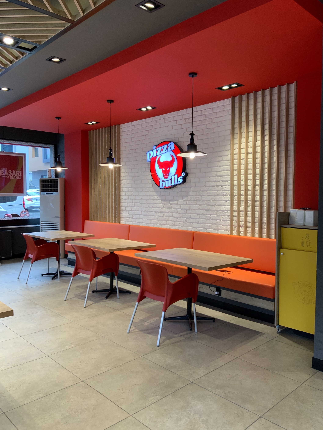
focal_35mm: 29
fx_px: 361
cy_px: 215
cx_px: 162
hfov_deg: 48.2
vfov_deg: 61.7
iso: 40
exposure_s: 1/50
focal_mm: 3
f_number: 1.8
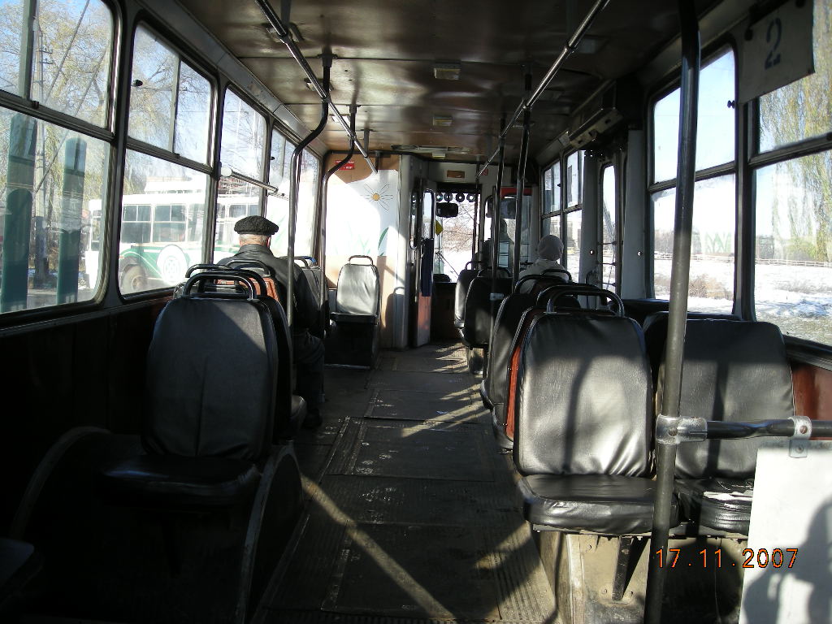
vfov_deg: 40.7
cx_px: 416
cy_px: 312
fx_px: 841
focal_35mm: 35
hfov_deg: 52.6
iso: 50
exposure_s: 1/193
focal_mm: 5.7
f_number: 2.8
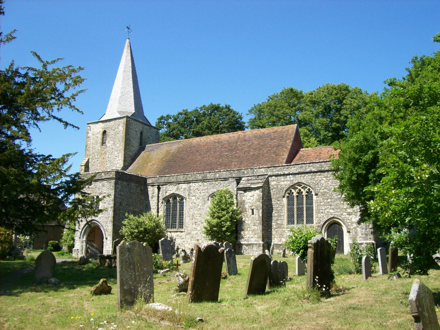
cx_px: 220
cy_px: 165
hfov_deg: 51.4
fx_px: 458
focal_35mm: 36
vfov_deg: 39.7
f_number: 4.8
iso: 80
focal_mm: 6
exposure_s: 1/319
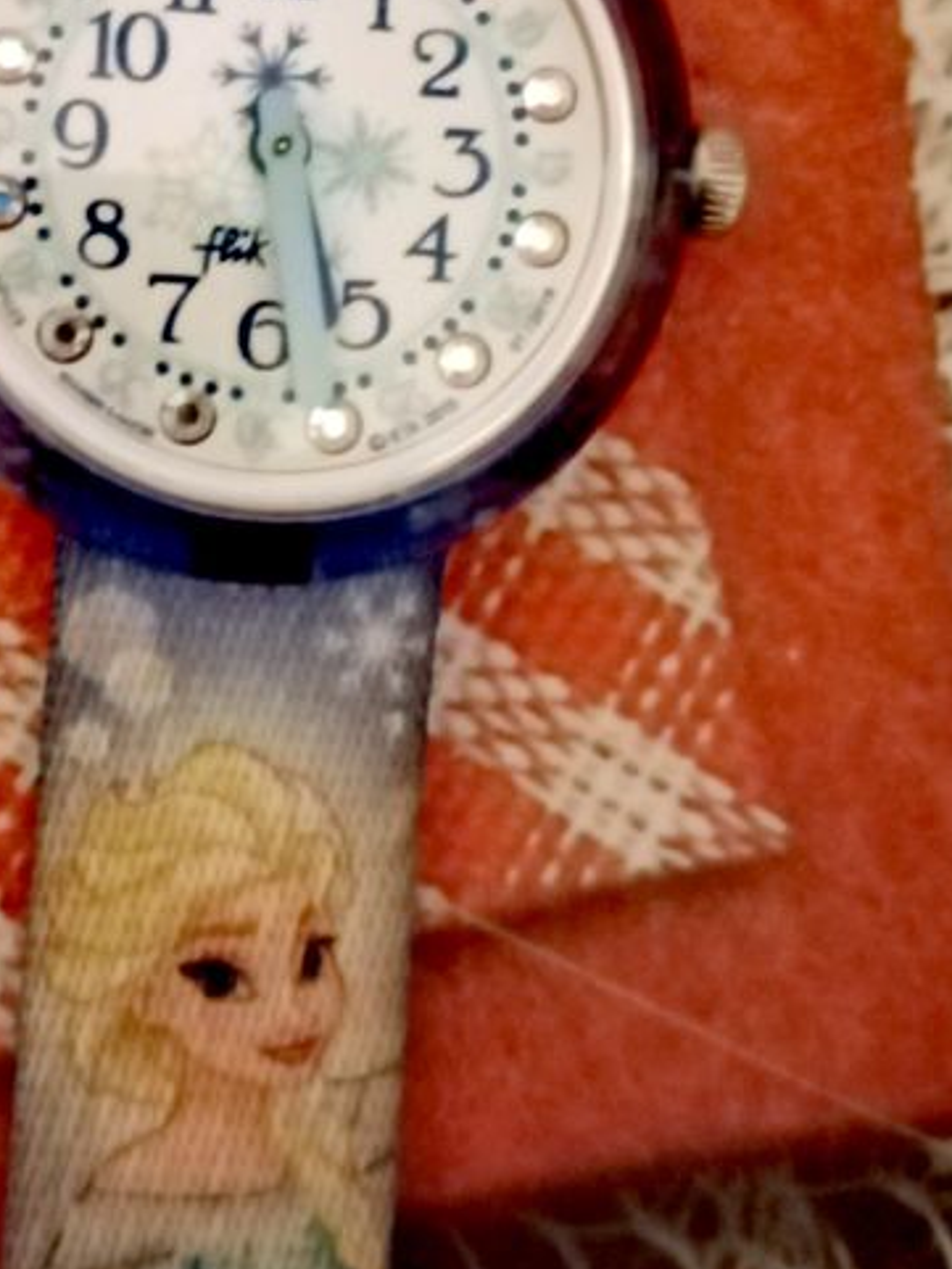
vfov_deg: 34.6
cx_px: 235
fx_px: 1979
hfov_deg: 26.7
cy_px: 290
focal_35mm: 54
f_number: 1.8
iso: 3635
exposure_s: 1/12.5
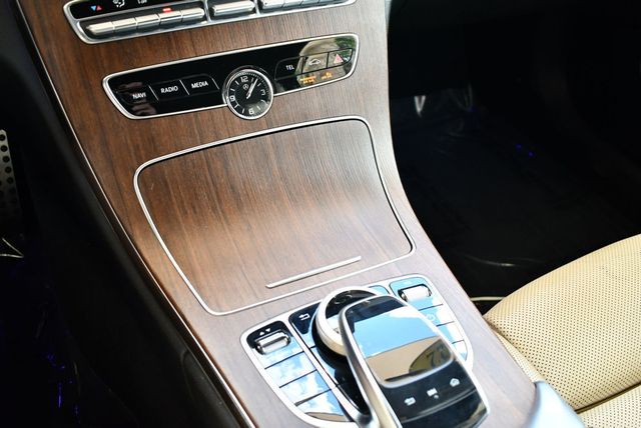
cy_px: 214
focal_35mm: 36
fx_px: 642
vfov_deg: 36.9
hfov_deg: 53.1
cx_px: 320
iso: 800
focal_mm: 18
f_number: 3.5
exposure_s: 1/160
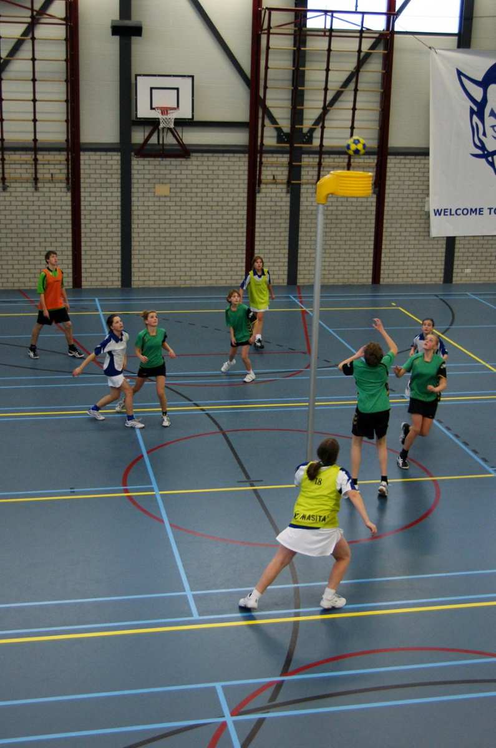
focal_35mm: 39
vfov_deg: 49.6
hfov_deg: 34.1
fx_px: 809
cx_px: 248
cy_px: 374
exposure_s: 1/160
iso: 800
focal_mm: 26
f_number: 4
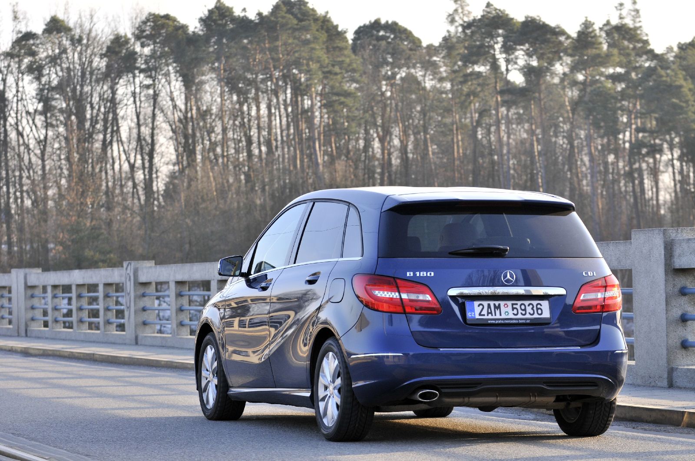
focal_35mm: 129
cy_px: 230
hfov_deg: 15.9
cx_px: 348
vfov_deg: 10.6
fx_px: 2487
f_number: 4.5
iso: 200
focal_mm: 86
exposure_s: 1/320
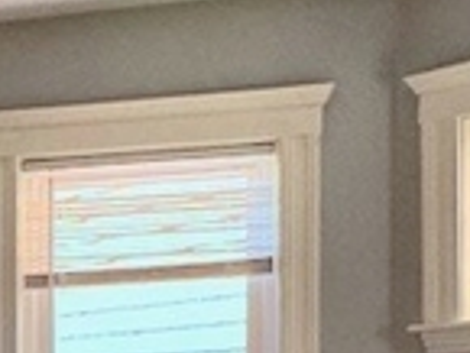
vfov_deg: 14.2
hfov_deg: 17.8
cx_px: -233
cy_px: 495
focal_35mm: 99
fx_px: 1345
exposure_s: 1/60
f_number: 2.2
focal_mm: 2.22
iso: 160
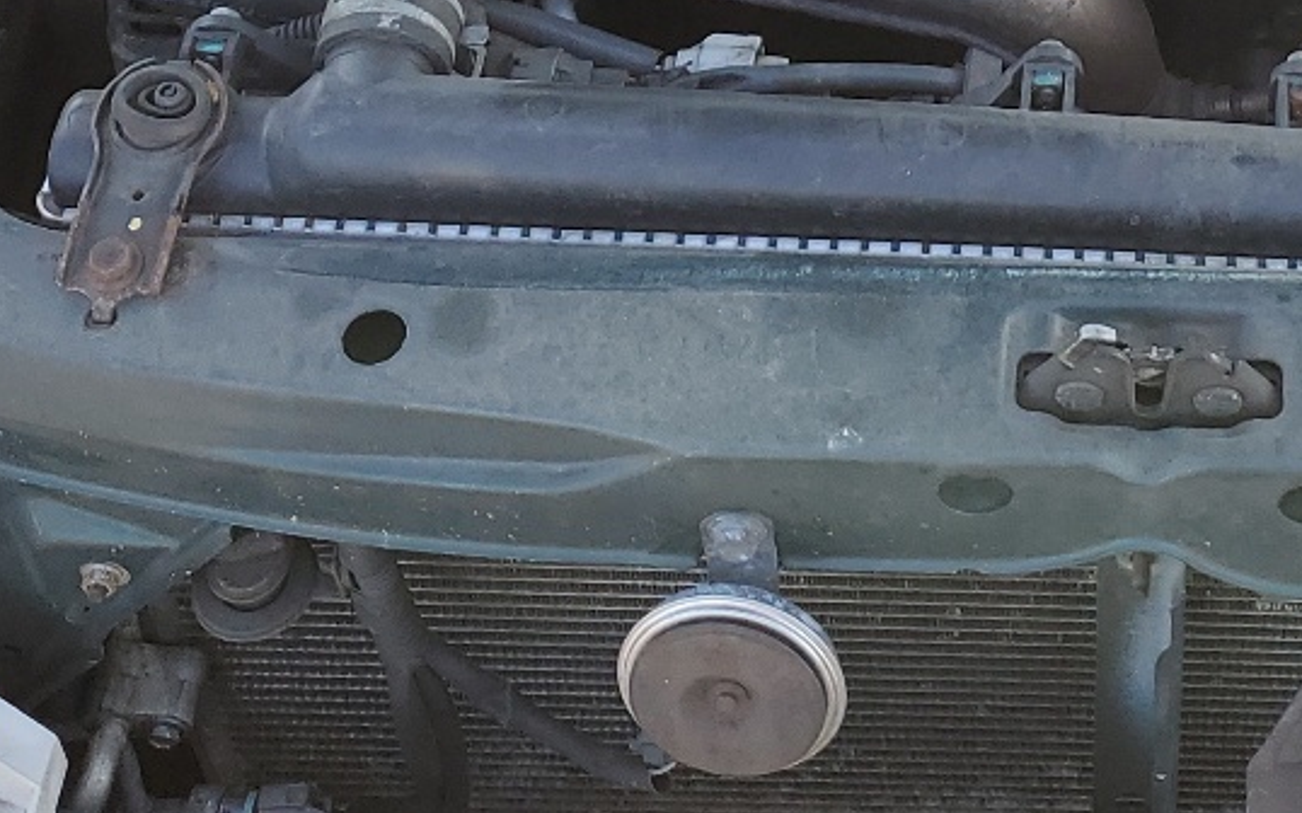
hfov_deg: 24.4
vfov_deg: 14.6
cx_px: 1215
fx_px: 2909
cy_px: -472
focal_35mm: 82
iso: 50
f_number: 1.5
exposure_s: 1/323
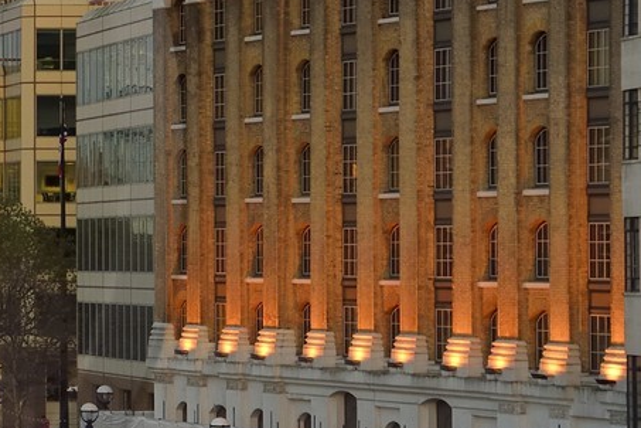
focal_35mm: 247
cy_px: 160
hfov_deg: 8.1
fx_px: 4398
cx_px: -400
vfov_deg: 5.6
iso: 800
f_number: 8
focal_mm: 70
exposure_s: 1/60
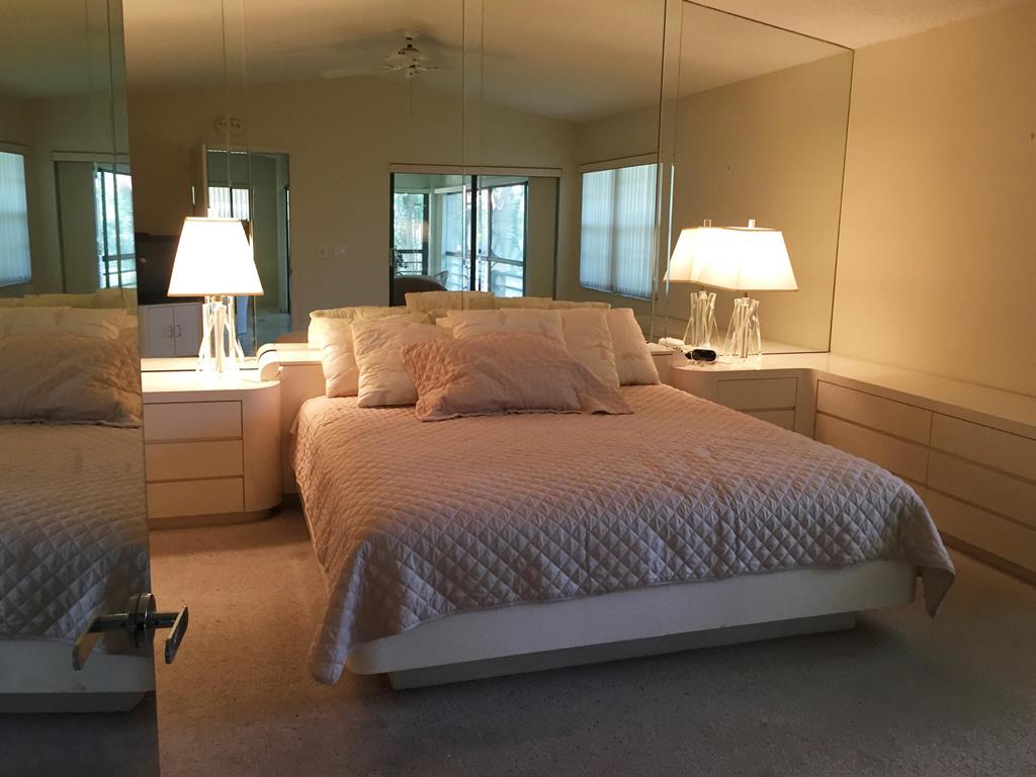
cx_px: 518
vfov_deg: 48.2
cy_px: 388
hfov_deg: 61.7
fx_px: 868
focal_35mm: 29
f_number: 2.2
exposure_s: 1/30
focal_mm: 4.15
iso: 100
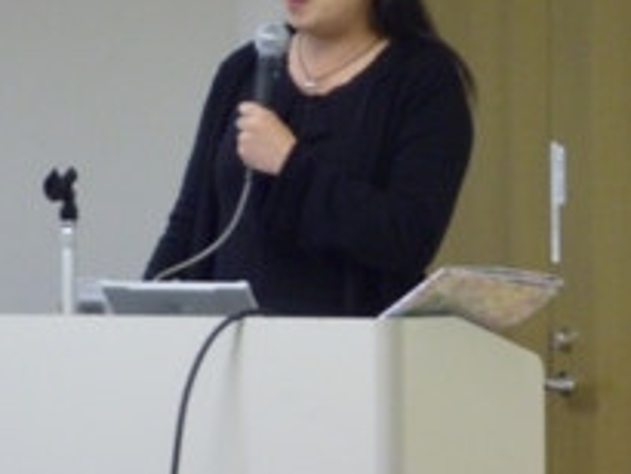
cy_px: 135
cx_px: 268
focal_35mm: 273
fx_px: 4979
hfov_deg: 7.3
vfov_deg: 5.4
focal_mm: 22.5
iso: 400
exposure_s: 1/13
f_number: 5.9
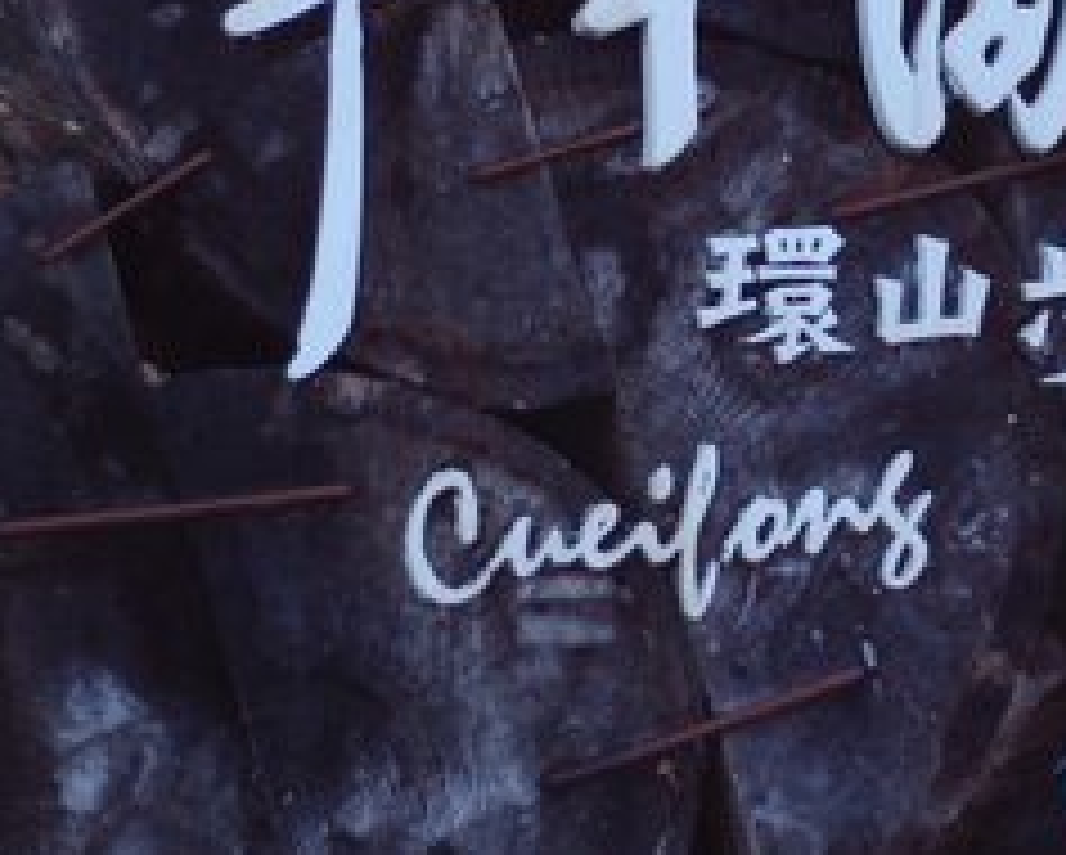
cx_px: 882
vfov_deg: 8.7
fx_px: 5620
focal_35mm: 178
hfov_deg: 10.8
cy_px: 160
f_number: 2
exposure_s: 1/400
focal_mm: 50
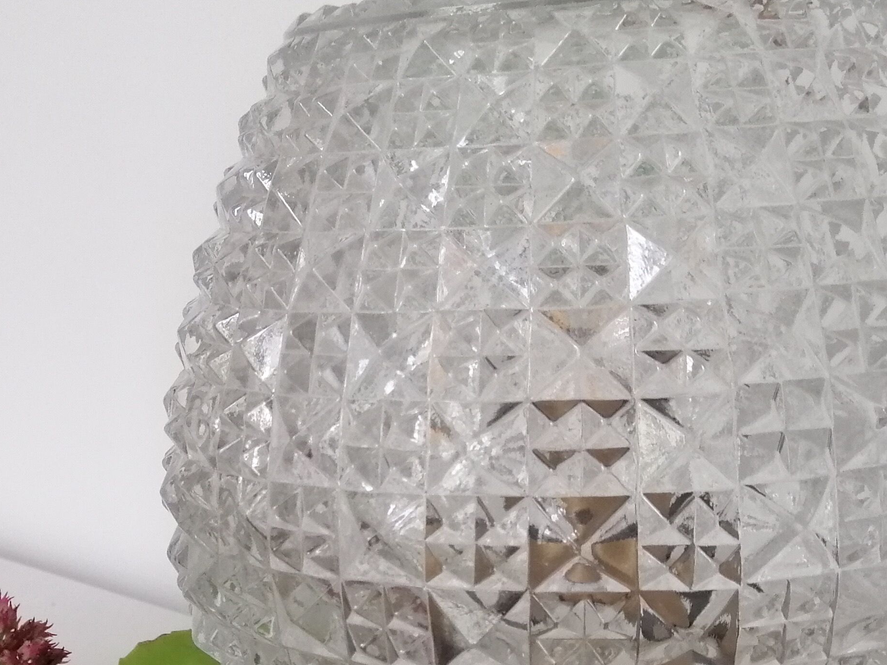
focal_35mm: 75
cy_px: 583
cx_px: 110
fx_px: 1922
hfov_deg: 25.3
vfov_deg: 19.3
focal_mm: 3.95
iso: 125
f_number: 1.8
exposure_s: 1/50
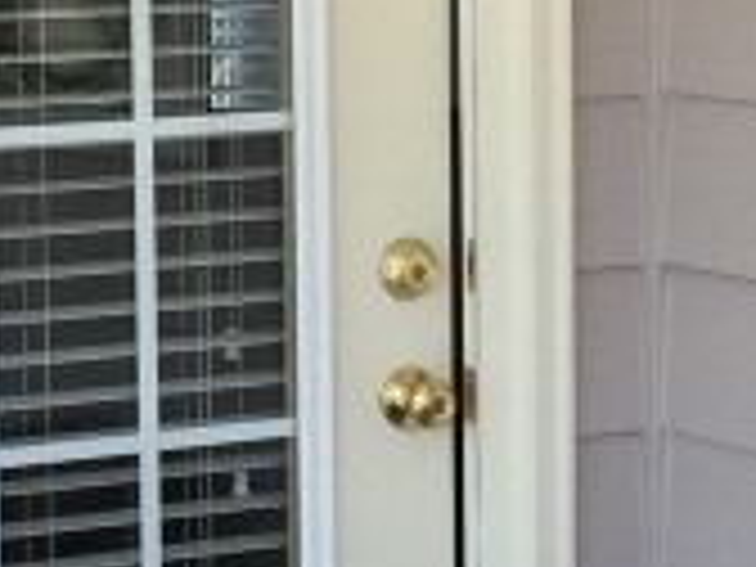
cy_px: 310
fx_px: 3866
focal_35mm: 177
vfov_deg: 8.4
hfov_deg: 11.2
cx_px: 351
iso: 32
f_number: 2.2
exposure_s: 1/335
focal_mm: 4.15
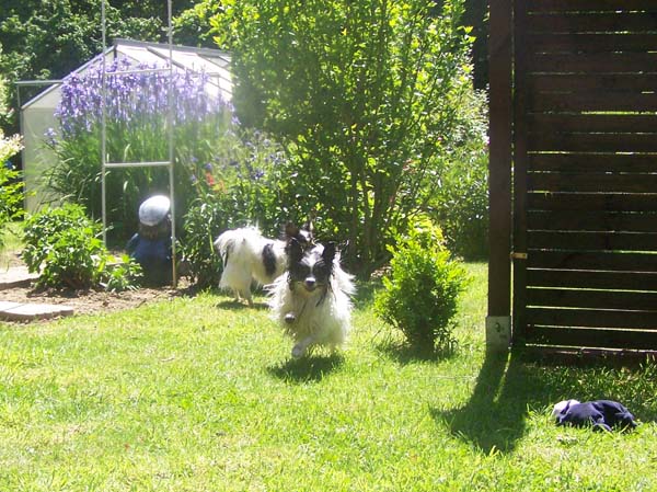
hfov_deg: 49.0
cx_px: 328
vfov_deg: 37.7
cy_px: 246
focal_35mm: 38
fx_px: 721
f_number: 2.8
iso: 160
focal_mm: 6.3
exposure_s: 1/1000
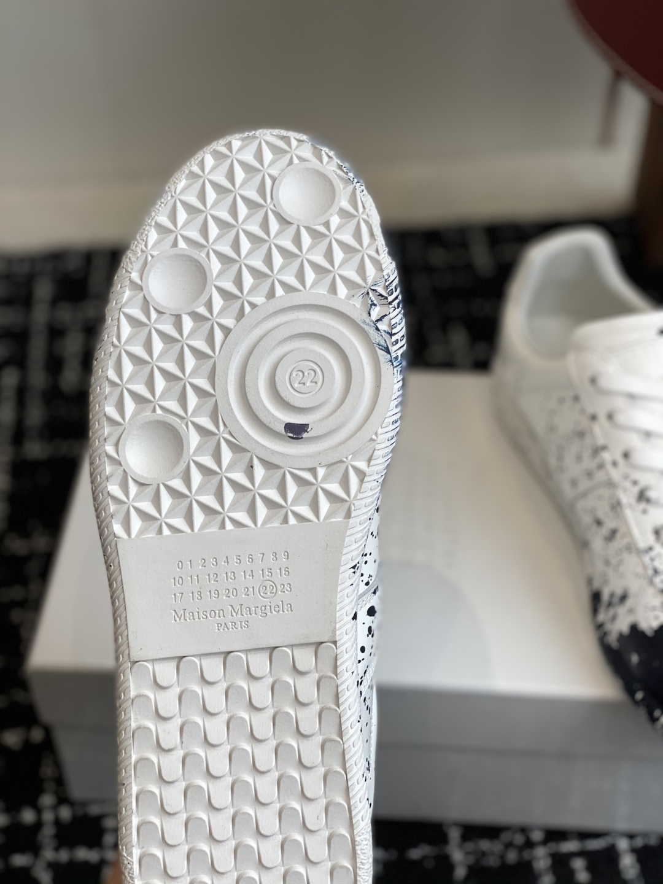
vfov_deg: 36.8
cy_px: 442
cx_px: 332
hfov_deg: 28.0
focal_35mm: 52
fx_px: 1328
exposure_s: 1/152
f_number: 2
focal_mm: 6
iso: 20
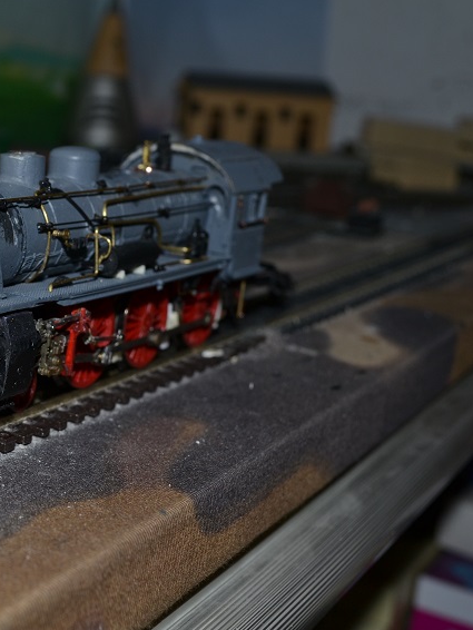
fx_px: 1202
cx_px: -3
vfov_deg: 29.4
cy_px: 318
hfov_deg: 21.5
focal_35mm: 66
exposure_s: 1/60
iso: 100
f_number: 8
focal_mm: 30
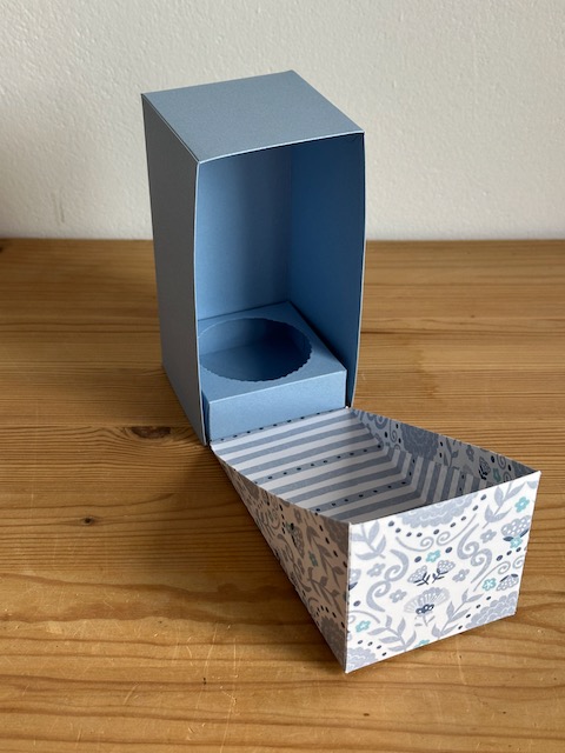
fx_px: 1045
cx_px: 282
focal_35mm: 48
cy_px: 376
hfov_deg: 30.3
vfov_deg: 39.7
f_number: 1.78
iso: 80
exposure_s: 1/64
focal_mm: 6.86
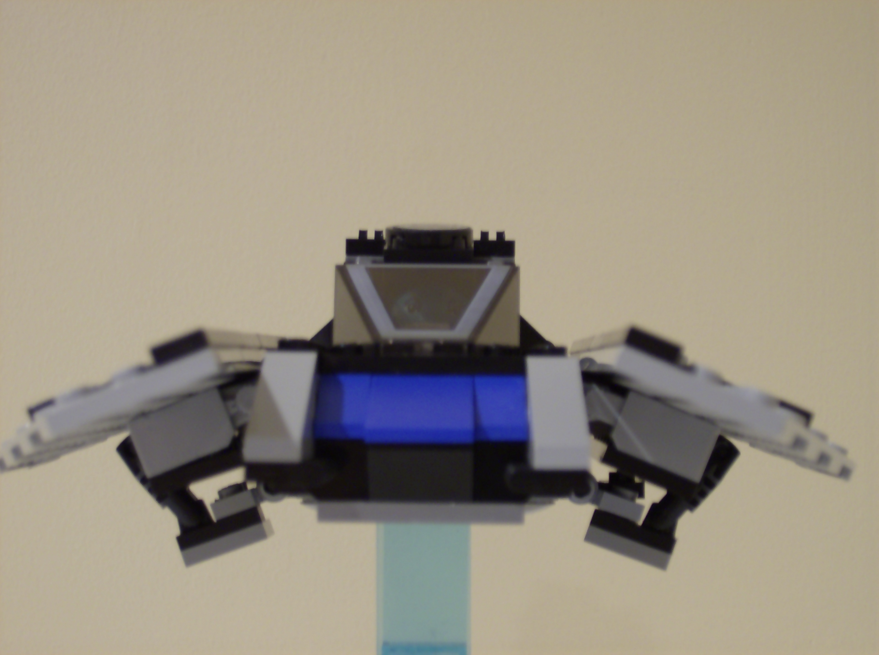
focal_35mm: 85
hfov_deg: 23.1
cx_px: 440
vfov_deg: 17.3
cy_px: 328
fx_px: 2154
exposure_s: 1/1.35
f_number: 4.2
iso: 200
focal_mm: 14.1
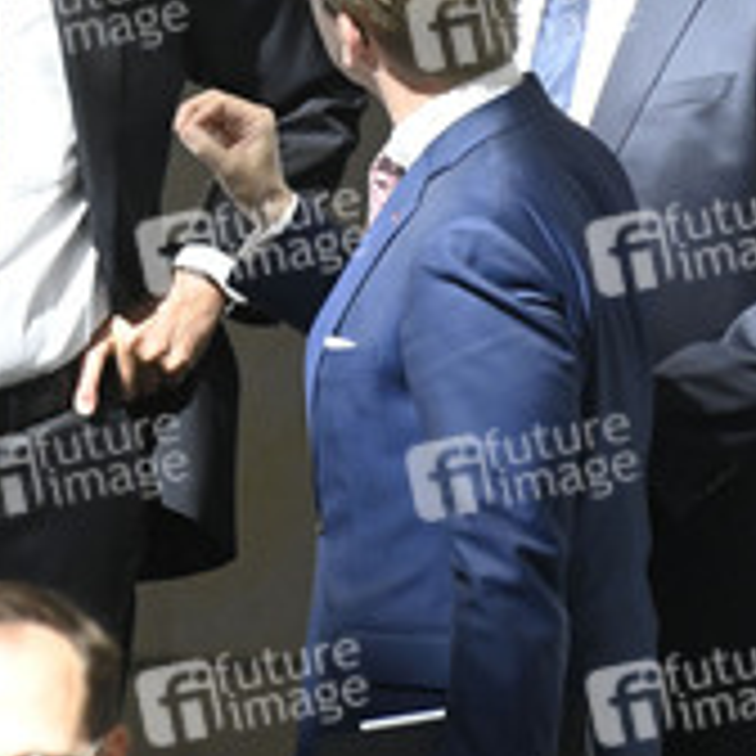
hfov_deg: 1.5
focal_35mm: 1143
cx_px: 133
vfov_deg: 1.5
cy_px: 130
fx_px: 28242
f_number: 5.6
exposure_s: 1/1250
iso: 10000
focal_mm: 500
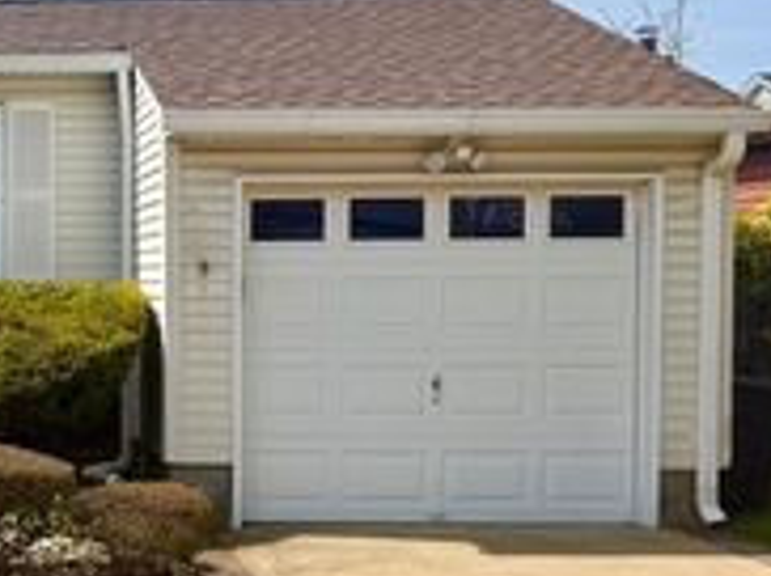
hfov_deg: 27.2
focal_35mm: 66
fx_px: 1468
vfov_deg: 22.2
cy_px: 328
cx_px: -55
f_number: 1.78
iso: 80
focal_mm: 6.76
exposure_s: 1/4673
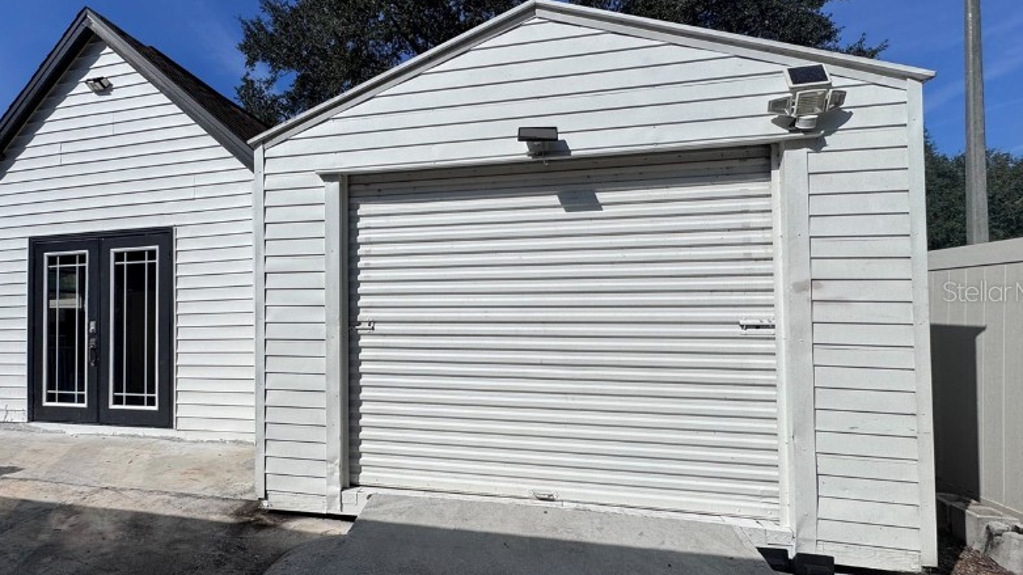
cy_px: 291
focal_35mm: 20
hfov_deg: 85.3
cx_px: 396
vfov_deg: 55.9
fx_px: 542
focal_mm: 2.22
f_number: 2.2
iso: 40
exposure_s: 1/7299
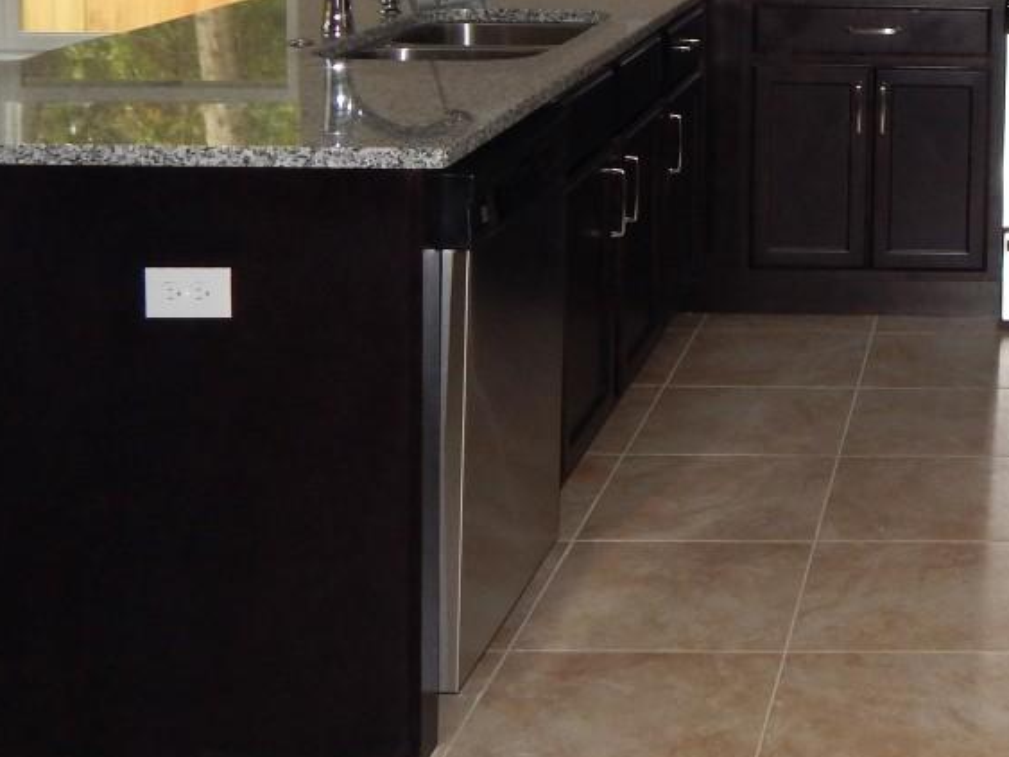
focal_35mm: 64
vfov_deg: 21.7
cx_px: 1108
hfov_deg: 27.7
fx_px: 1865
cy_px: -70
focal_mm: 4.5
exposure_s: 1/30
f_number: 3.1
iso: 200
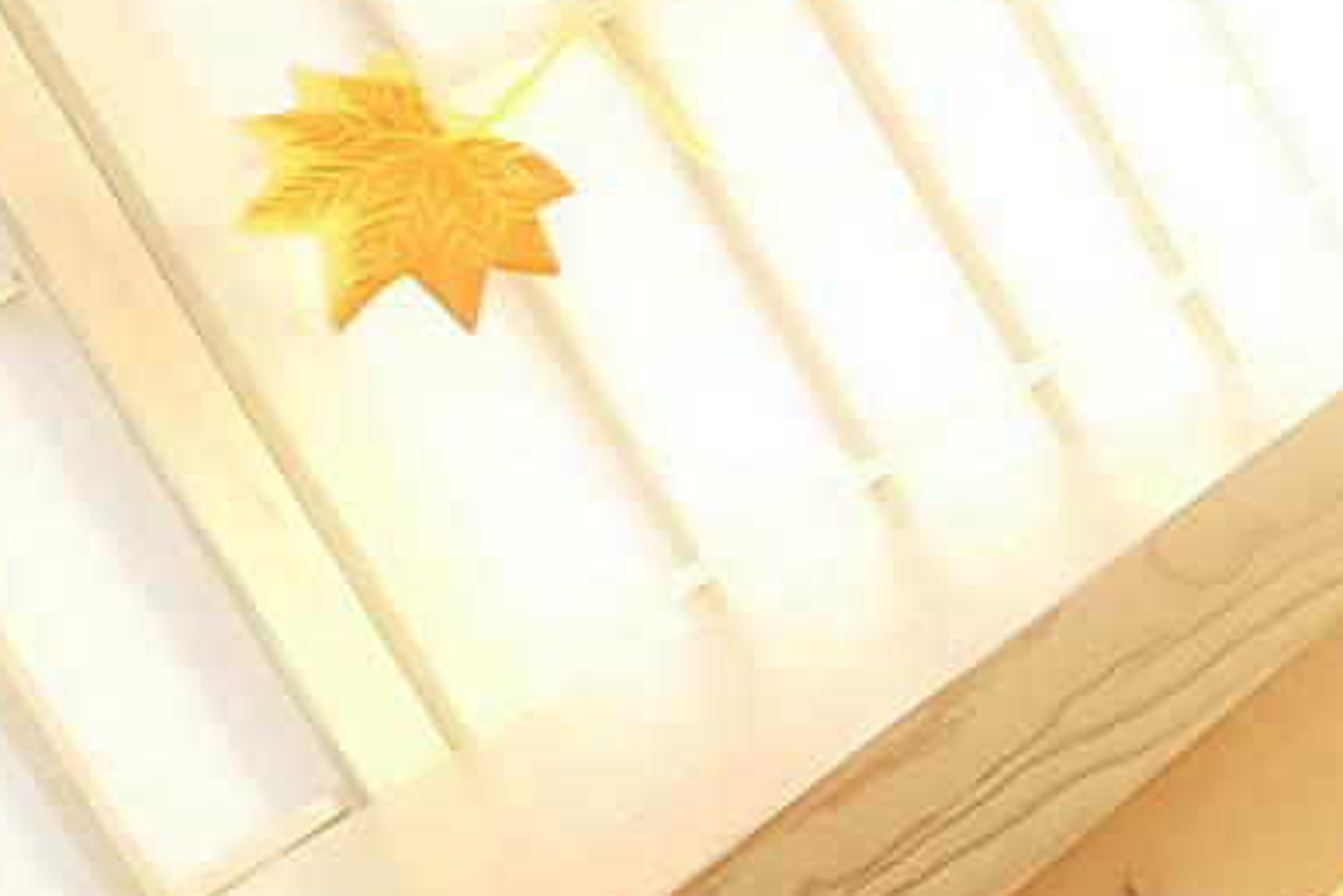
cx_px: 2776
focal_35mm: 135
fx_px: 5038
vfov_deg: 10.1
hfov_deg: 13.0
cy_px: -66
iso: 200
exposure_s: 1/25
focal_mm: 4.36
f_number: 1.8
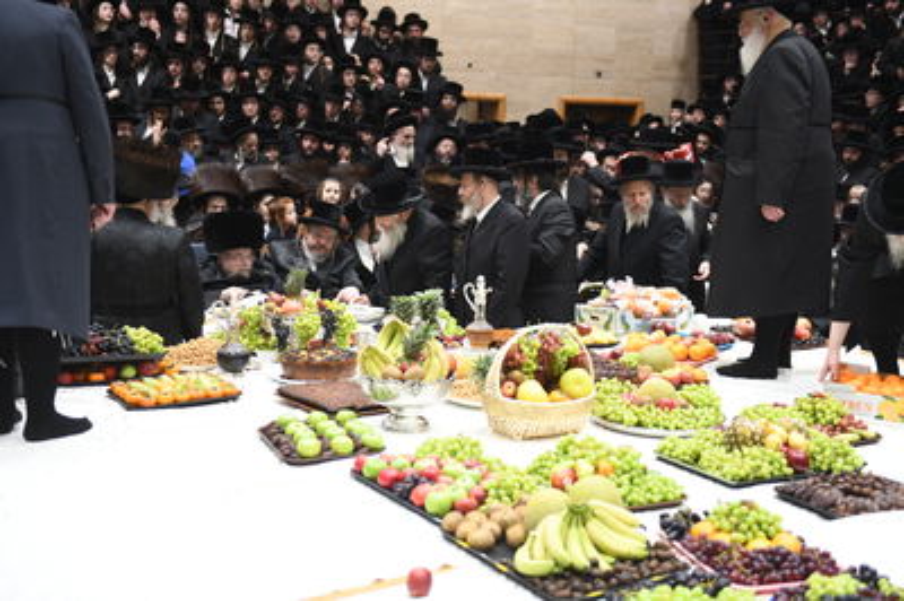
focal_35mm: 50
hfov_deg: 39.6
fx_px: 1254
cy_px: 300
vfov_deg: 26.9
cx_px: 452
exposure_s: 1/80
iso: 500
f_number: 2.8
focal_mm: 50
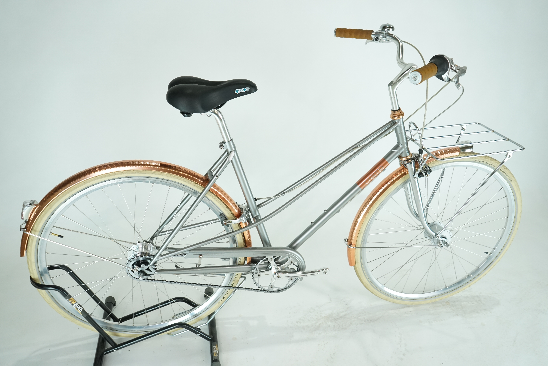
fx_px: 426
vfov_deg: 46.4
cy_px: 183
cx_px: 274
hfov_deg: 65.5
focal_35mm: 28
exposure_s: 1/200
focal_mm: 28
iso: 1600
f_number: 5.6
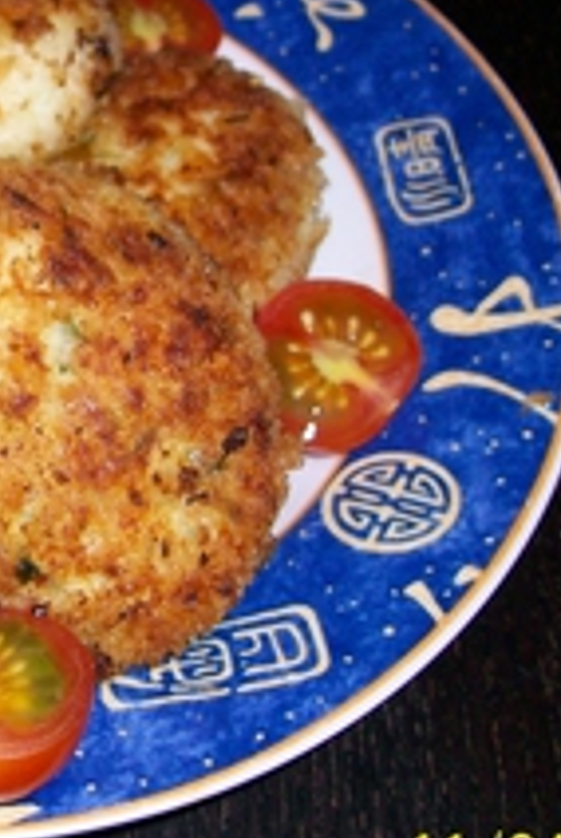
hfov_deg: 17.6
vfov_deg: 26.9
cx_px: -67
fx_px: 1747
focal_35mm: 75
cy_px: 352
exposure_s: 1/60
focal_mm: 5.7
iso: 160
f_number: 2.8
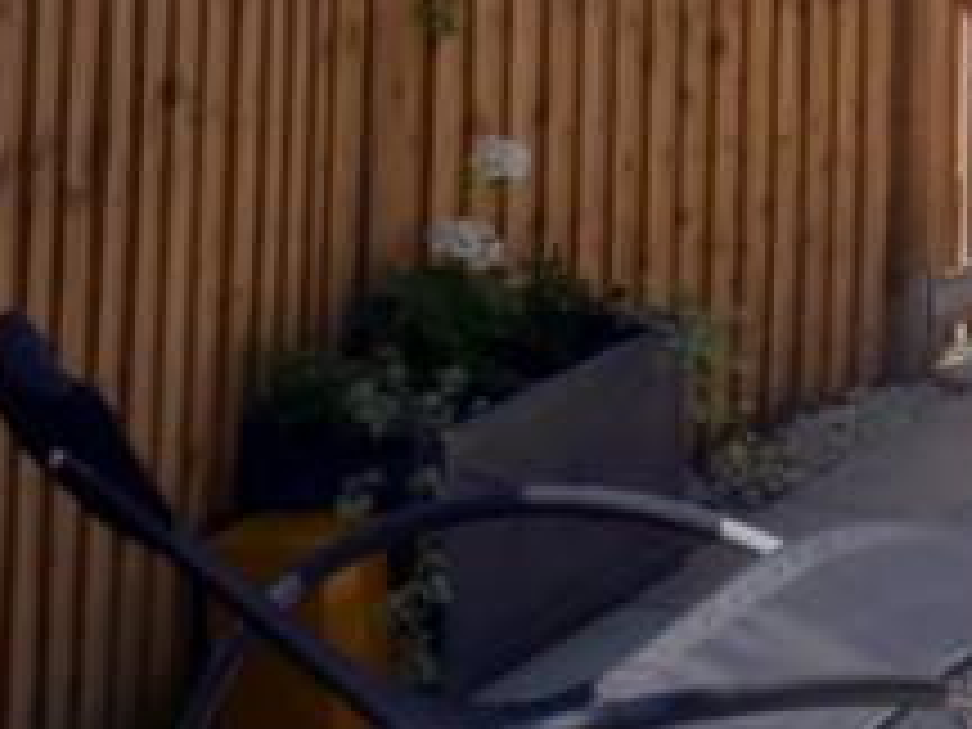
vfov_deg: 10.6
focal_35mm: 133
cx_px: 1107
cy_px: -511
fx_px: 3735
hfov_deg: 14.4
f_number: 18
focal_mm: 14
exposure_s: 1/160
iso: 200
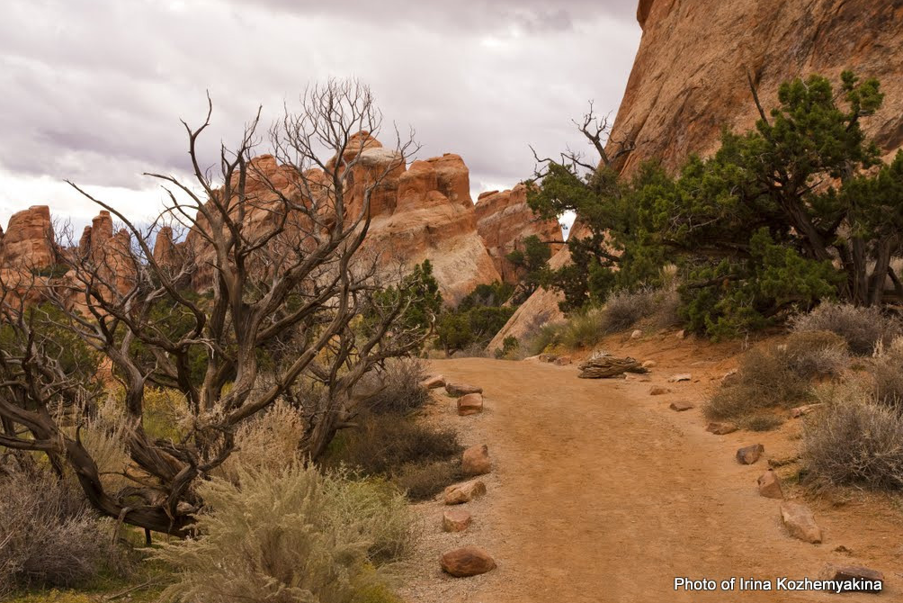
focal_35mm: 54
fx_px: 1343
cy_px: 304
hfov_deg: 37.2
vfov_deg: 25.3
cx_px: 443
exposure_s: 1/250
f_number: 6.3
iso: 200
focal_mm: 35
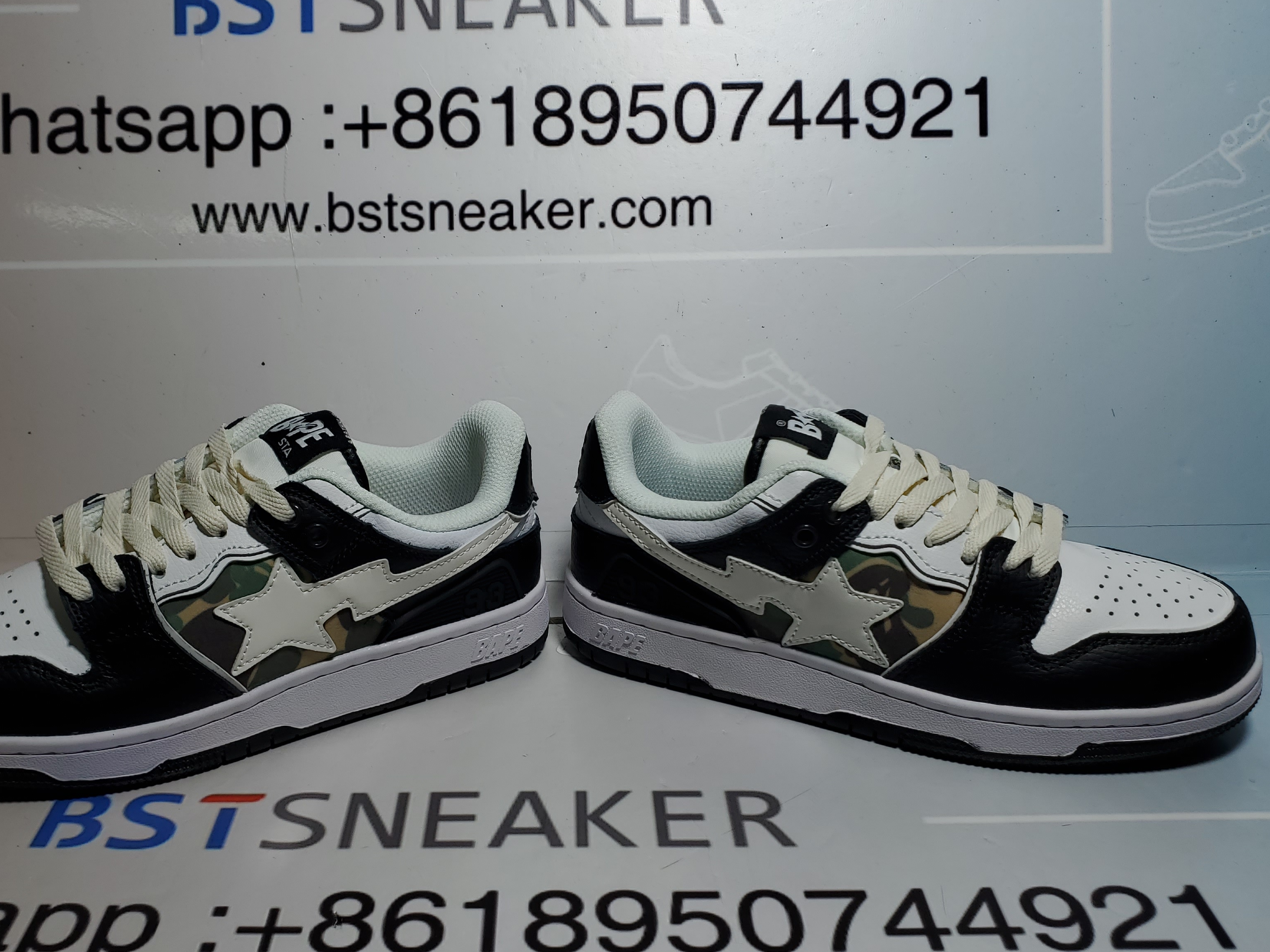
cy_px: 474
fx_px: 1247
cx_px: 538
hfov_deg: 53.7
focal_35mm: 34
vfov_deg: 41.8
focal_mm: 4.3
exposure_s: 1/523
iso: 50
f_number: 2.4
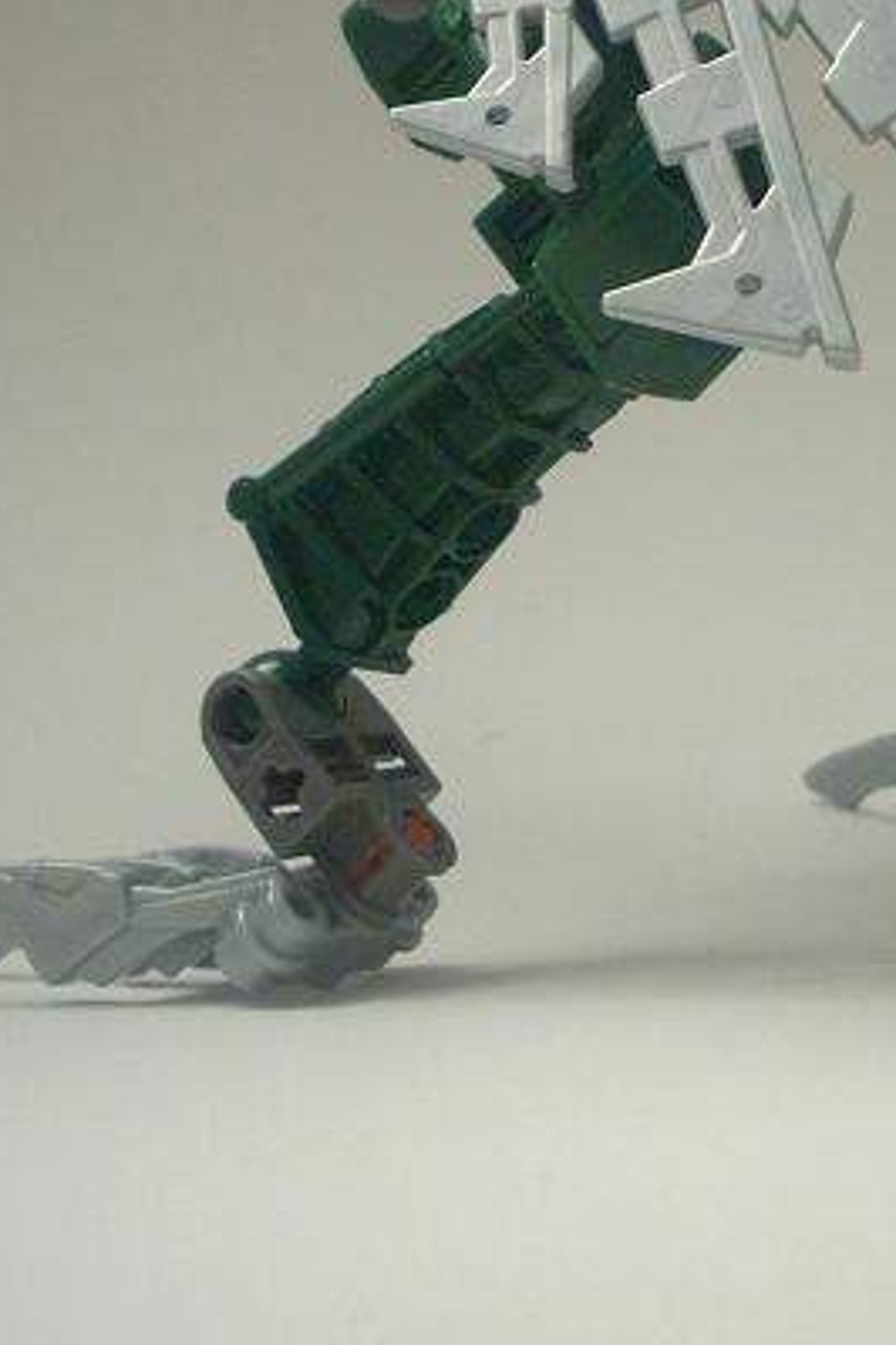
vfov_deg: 26.9
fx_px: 2762
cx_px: 707
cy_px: 320
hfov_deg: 18.3
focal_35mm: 74
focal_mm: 6.2
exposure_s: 1/5.7
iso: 200
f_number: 2.8
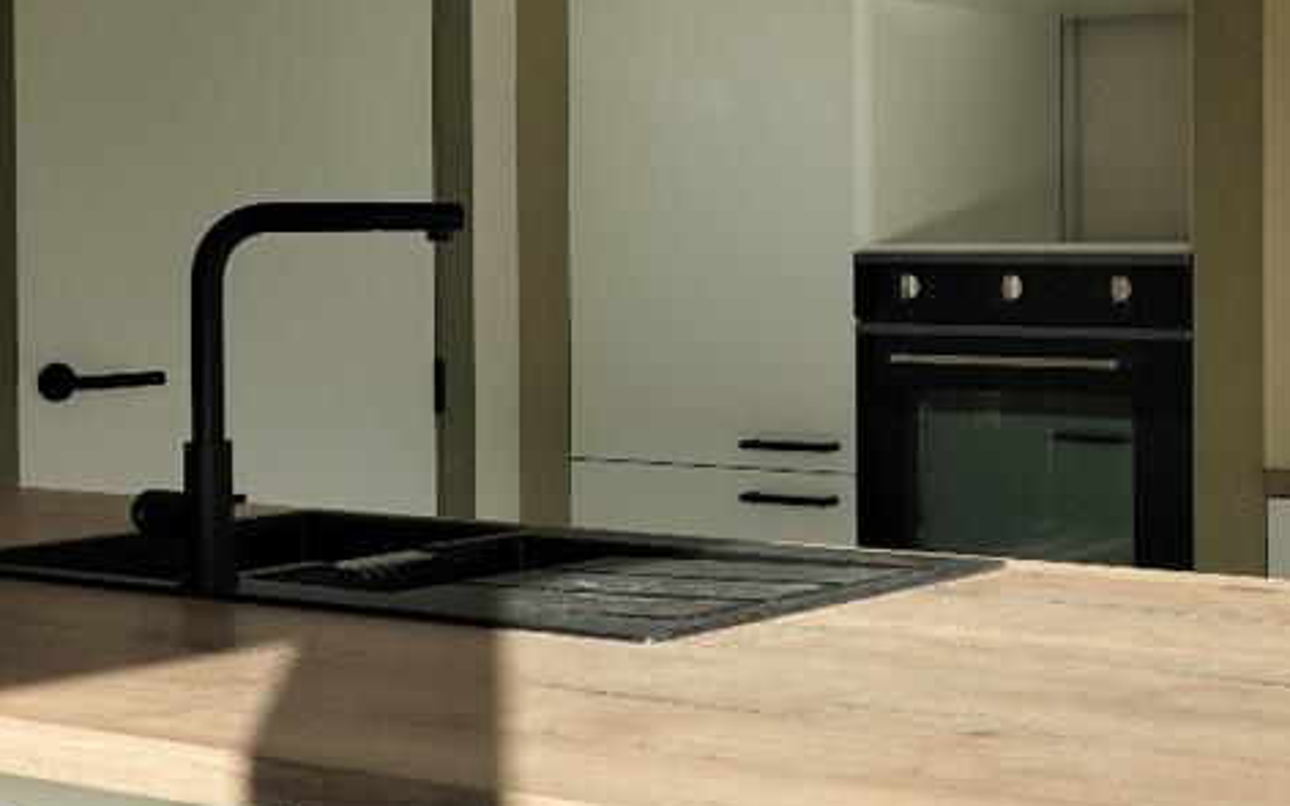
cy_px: 260
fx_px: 2461
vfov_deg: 18.5
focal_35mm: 70
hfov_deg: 28.0
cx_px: 1227
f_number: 4
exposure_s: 1/400
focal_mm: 9
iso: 125
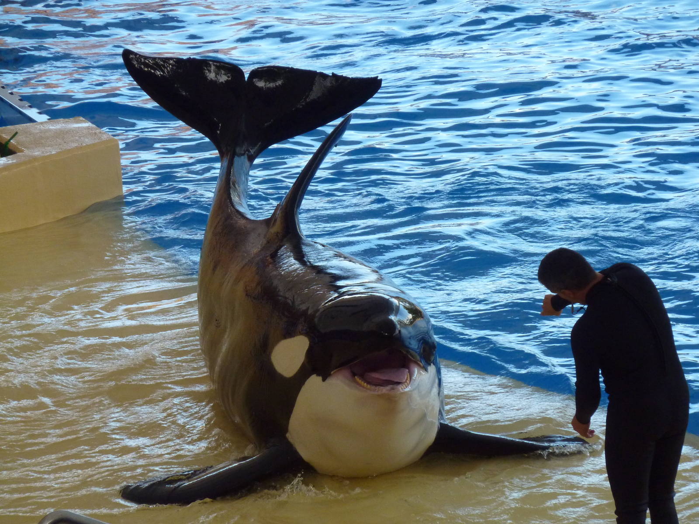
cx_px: 350
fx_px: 3675
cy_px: 262
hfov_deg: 10.9
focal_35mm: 182
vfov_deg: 8.2
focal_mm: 29.9
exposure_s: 1/400
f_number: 4.5
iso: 320
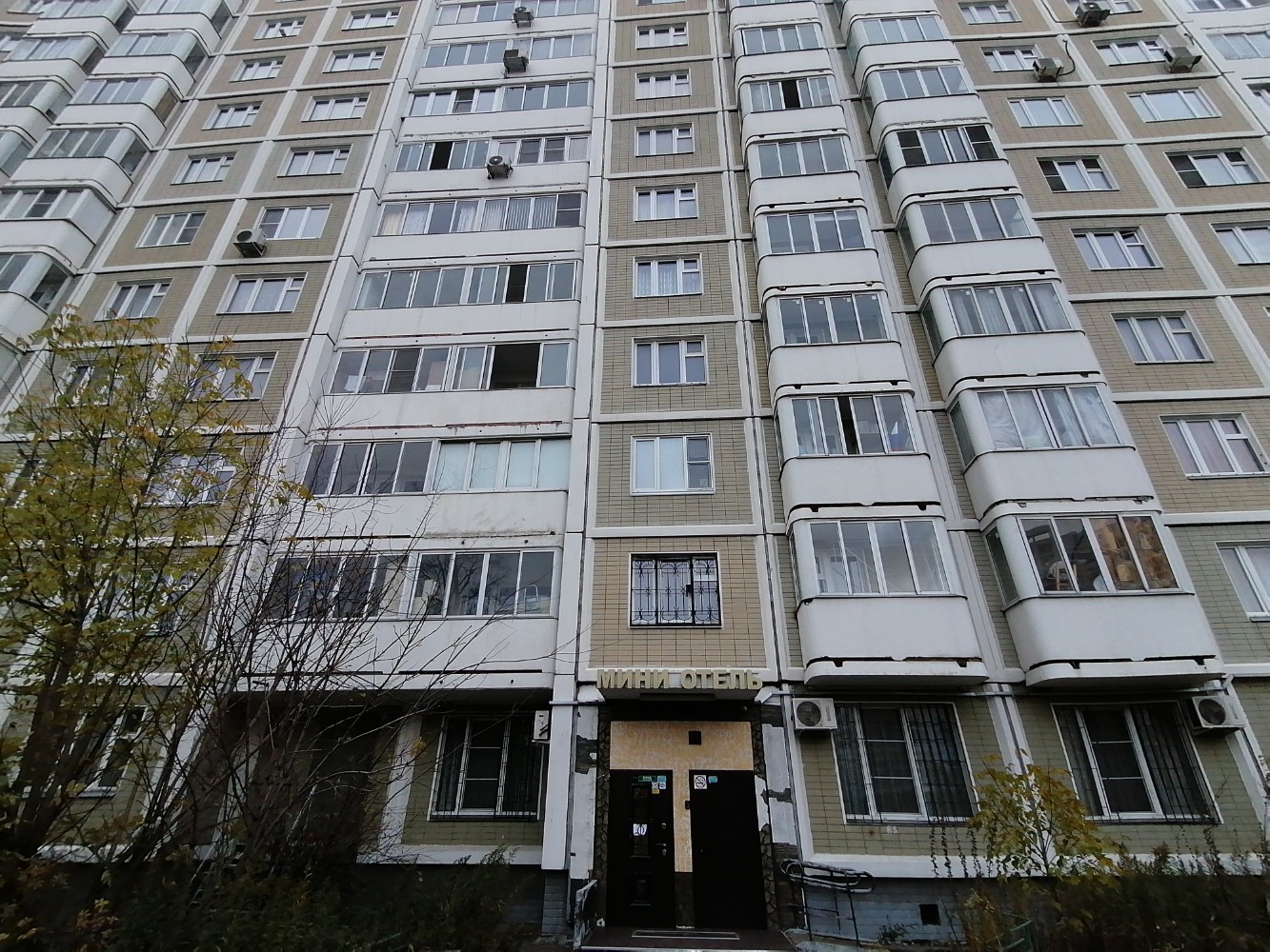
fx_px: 624
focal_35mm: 17
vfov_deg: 74.7
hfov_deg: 91.0
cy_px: 476
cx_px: 635
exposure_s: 1/100
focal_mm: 1.78
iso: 50
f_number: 2.4
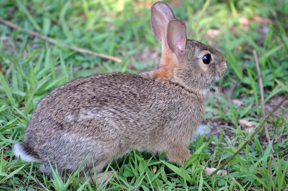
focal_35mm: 360
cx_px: 144
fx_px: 2876
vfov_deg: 3.8
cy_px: 96
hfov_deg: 5.7
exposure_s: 1/640
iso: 2000
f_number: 5.6
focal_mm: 240
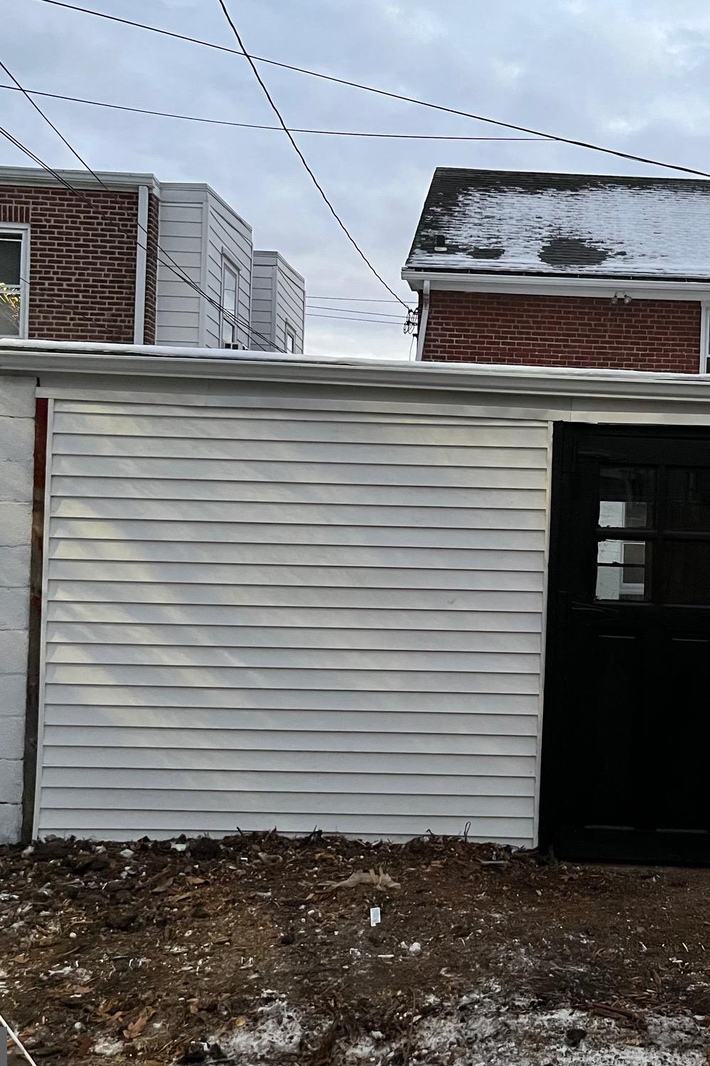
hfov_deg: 34.9
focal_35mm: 37
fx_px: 1094
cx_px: 558
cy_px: 538
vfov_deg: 51.9
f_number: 1.6
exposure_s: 1/38
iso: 640
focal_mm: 5.1
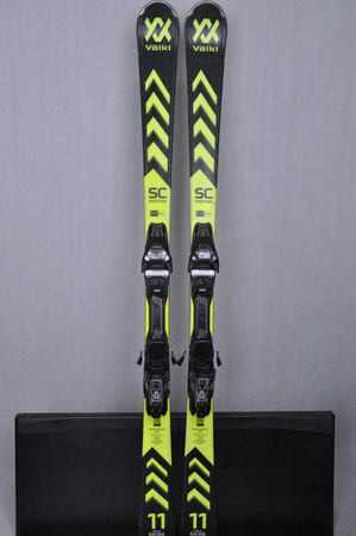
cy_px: 268
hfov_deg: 35.4
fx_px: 557
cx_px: 178
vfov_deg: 51.3
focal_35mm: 38
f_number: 9.5
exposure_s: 1/125
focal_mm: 25
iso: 3200
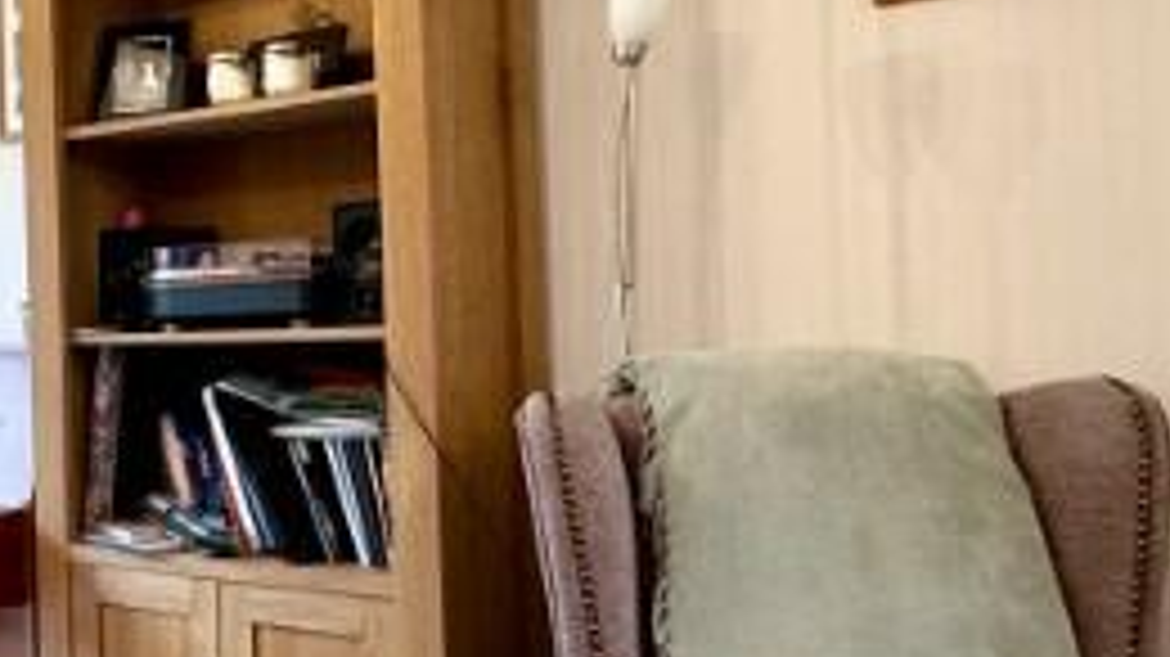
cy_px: 284
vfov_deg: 23.9
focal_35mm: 50
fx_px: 1551
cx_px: 70
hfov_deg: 37.9
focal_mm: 2.22
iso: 200
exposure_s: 1/50
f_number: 2.2
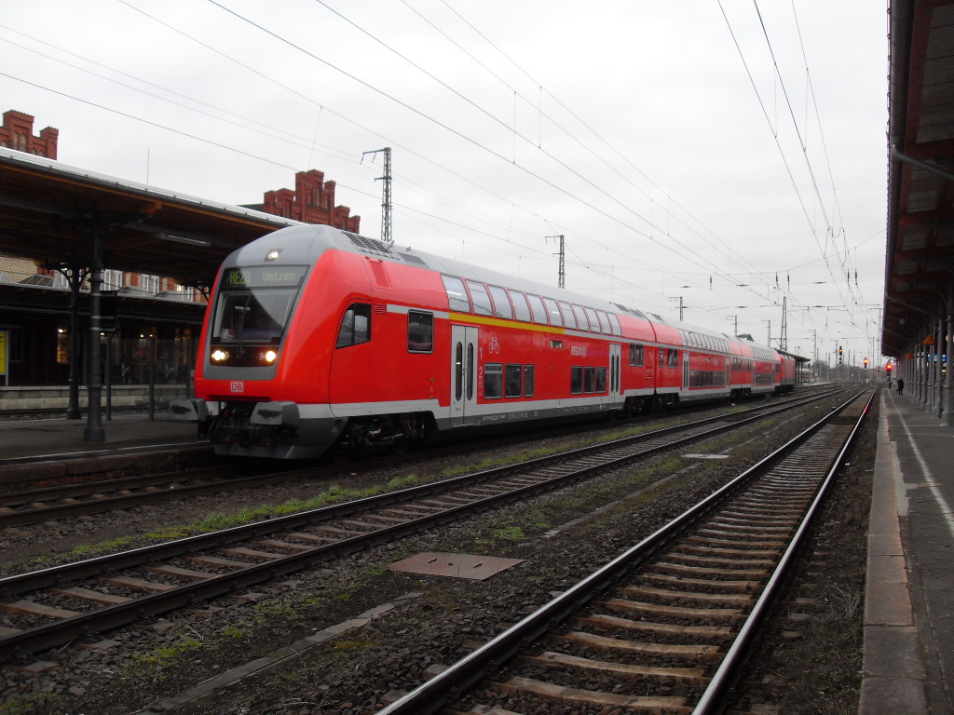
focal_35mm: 34
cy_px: 358
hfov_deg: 54.0
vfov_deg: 41.8
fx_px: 937
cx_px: 477
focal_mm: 6.3
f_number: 2.8
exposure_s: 1/60
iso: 100
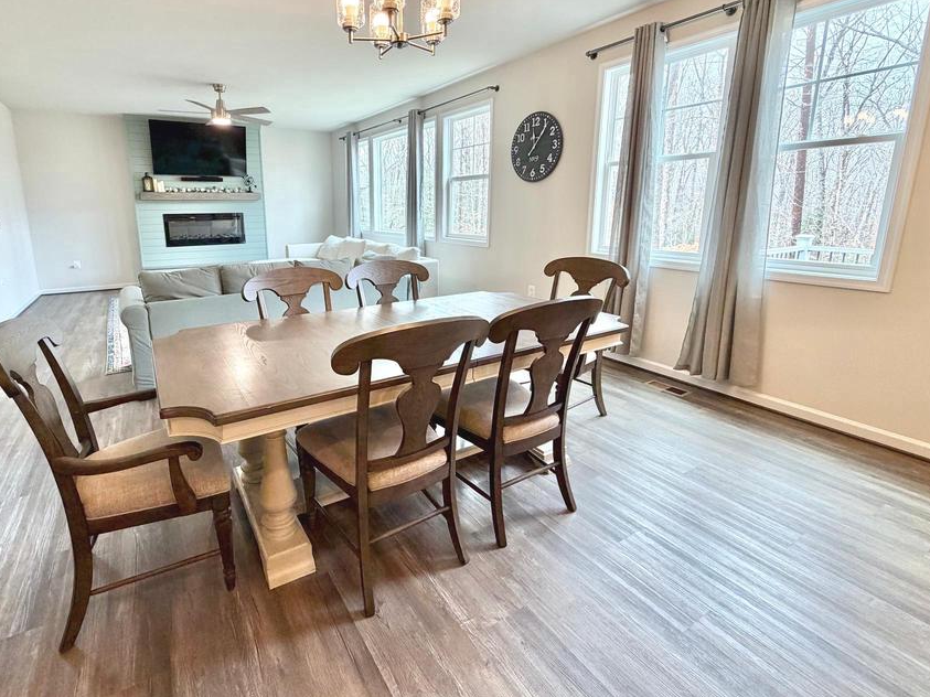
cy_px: 296
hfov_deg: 90.5
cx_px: 399
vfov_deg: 74.2
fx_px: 457
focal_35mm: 17
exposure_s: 1/120
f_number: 2.2
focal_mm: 2.22
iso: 200
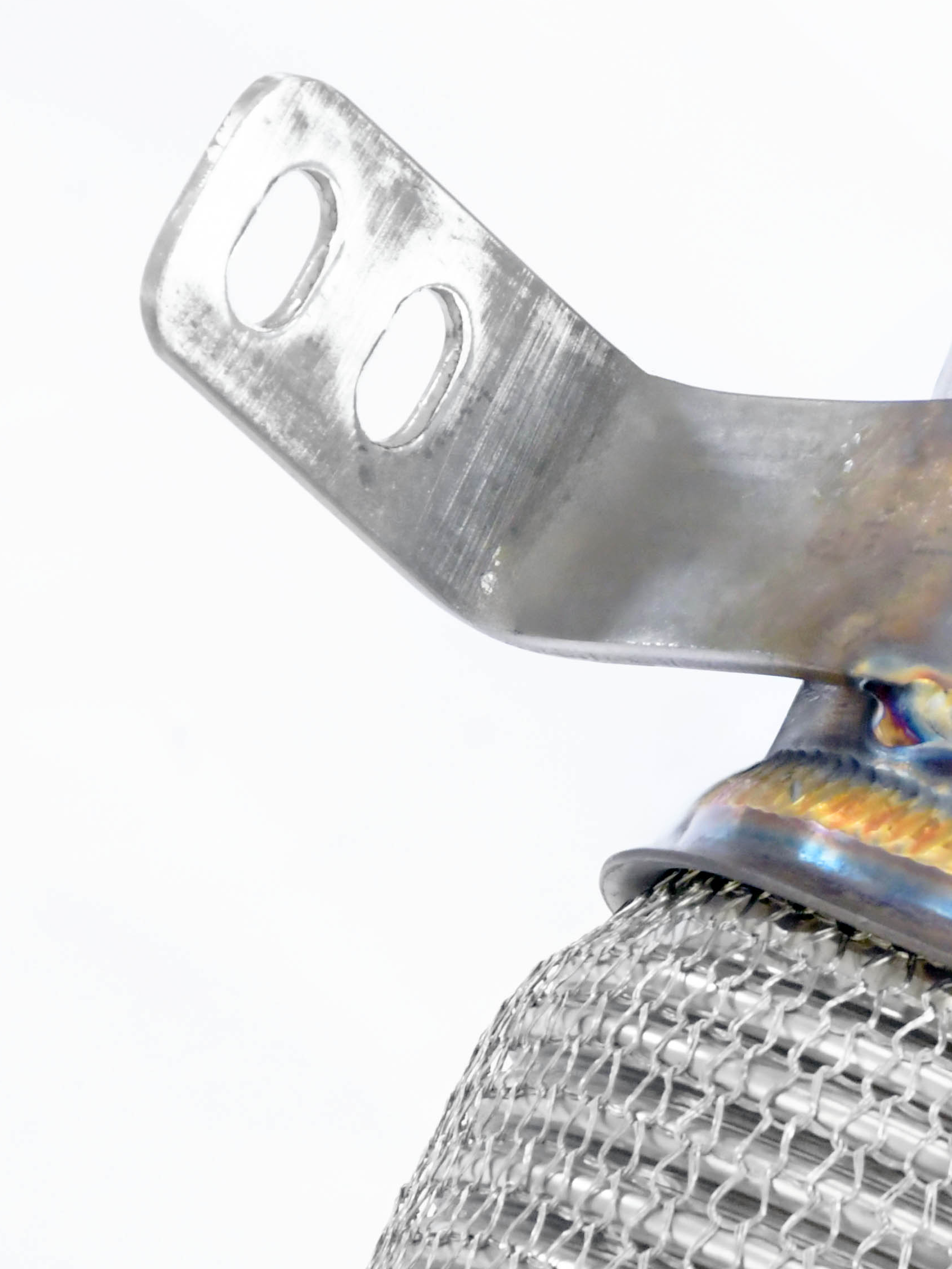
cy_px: 1027
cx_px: 822
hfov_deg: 3.7
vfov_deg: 5.0
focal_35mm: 397
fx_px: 14556
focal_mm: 112
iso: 2500
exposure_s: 1/80
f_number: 13
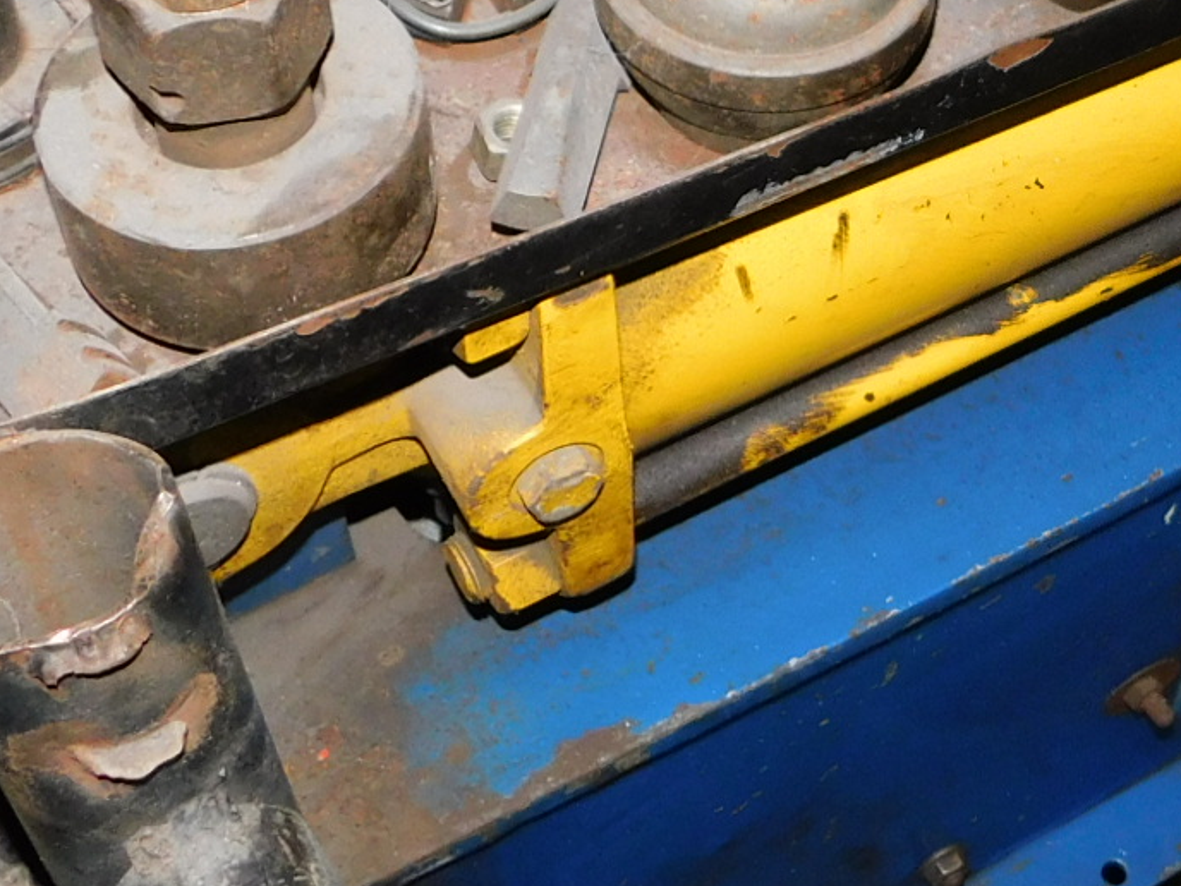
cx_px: 1095
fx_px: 2593
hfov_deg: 24.8
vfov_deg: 19.2
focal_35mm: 76
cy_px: 187
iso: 200
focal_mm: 4
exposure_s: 1/30
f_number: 3
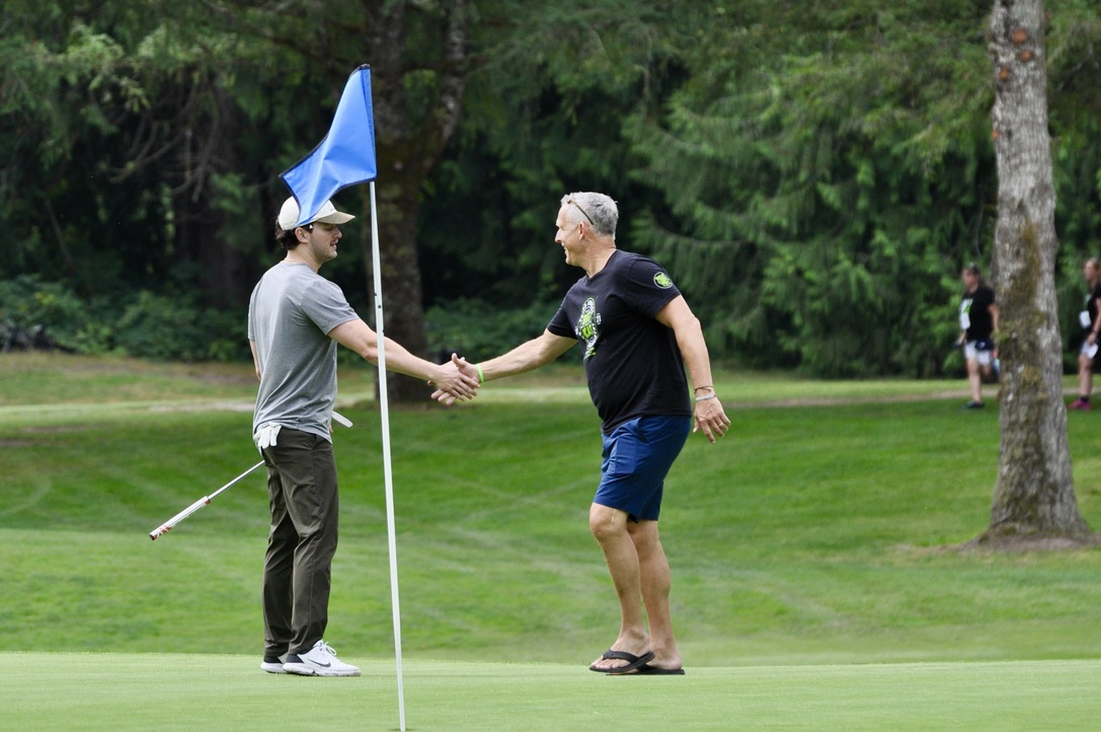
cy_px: 366
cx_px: 550
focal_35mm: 255
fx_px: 7789
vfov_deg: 5.4
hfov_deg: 8.1
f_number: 5
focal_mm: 170
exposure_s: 1/1000
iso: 400
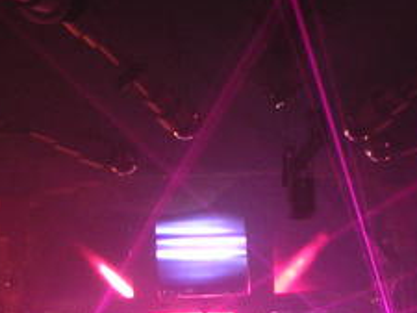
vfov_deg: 10.9
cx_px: 237
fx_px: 1627
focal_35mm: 135
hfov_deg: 14.6
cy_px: 269
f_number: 2.8
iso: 100
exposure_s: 1/10
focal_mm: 6
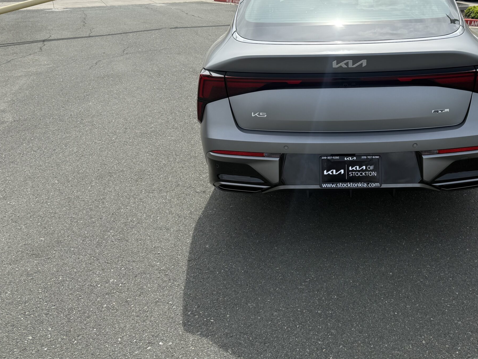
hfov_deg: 52.6
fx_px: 469
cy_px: 144
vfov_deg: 41.6
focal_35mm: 34
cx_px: 331
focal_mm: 6.76
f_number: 1.78
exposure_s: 1/4405
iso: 80
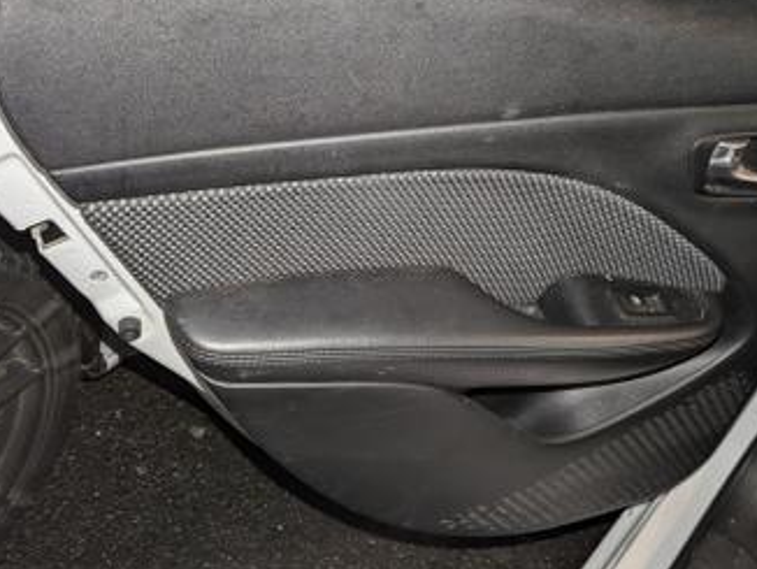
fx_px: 810
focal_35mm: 37
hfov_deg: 50.0
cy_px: 237
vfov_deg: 38.6
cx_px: 423
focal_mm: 6.9
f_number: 1.68
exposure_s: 1/23.8
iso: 365
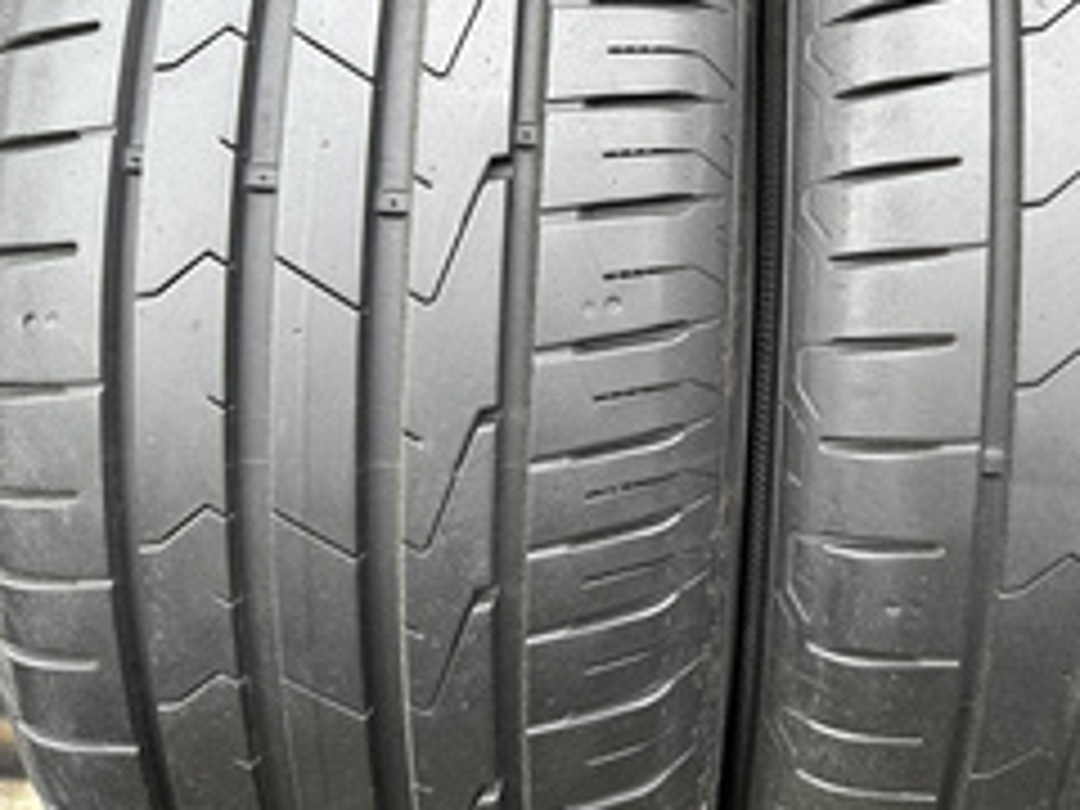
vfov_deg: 40.2
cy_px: 263
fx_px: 1092
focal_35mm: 35
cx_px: 734
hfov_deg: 51.5
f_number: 1.78
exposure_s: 1/121
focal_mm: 6.86
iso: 80
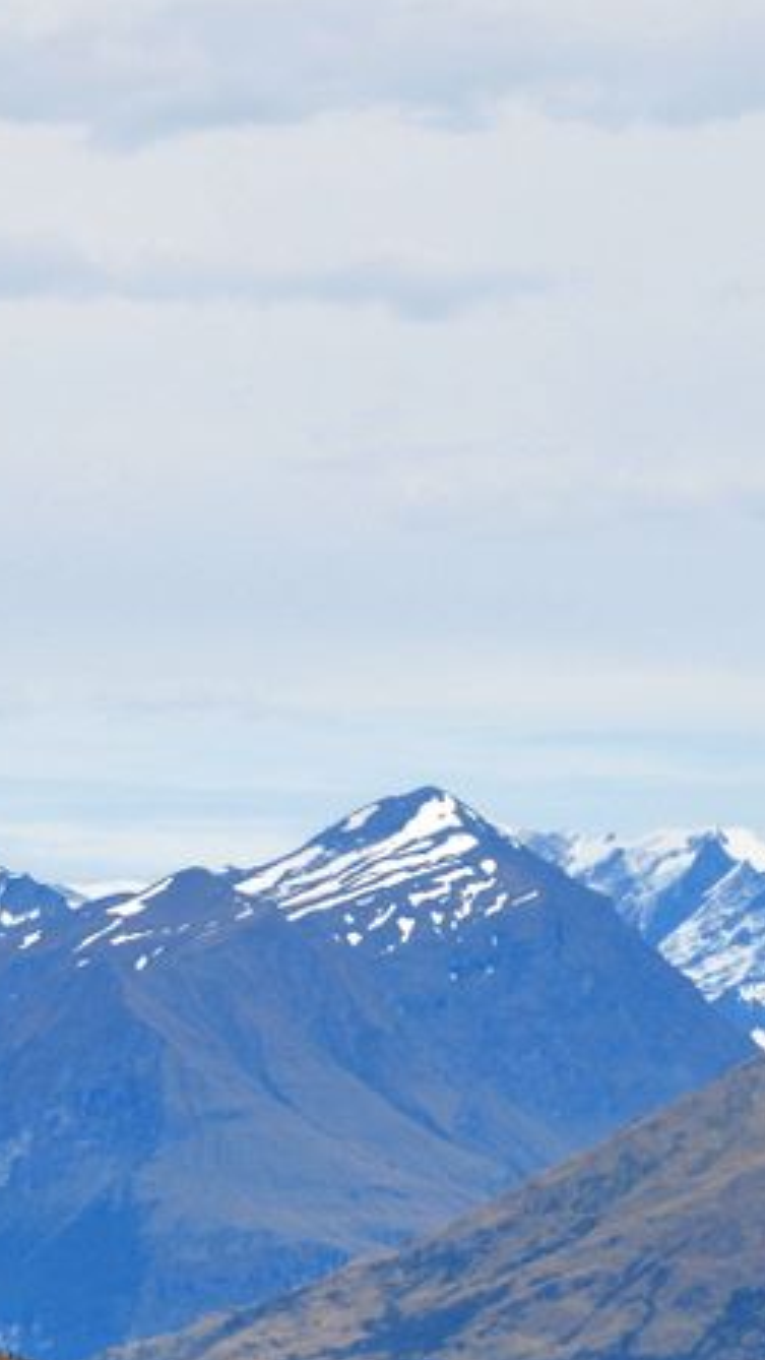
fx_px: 13633
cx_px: 546
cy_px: 811
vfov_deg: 5.7
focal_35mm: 378
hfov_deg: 3.2
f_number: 10
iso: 200
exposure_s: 1/320
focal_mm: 105
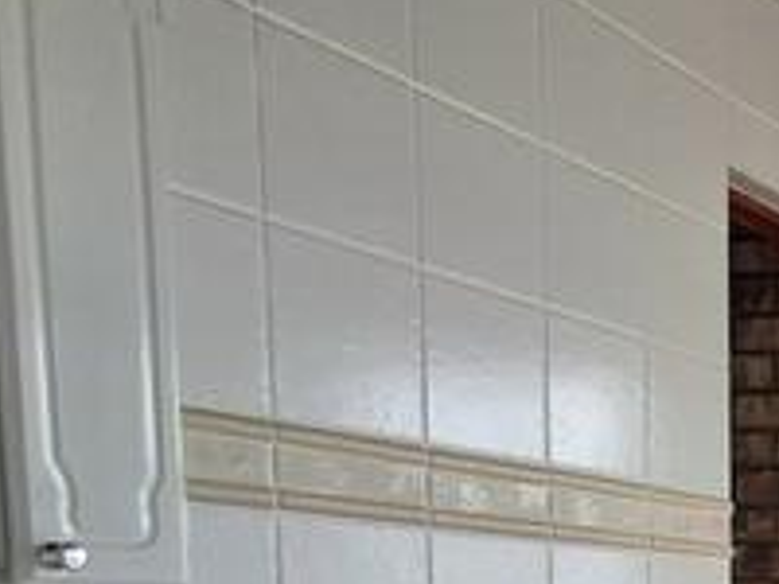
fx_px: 1440
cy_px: 833
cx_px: 1184
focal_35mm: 64
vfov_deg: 20.2
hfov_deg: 23.7
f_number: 2.2
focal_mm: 1.64
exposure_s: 1/175
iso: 40
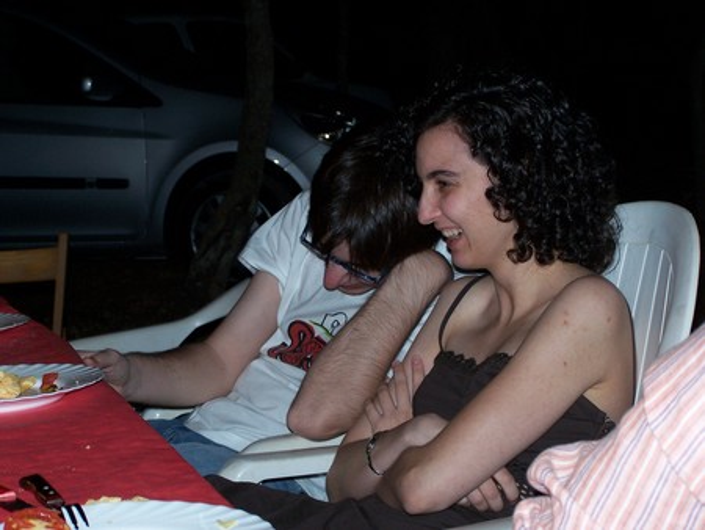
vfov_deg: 18.0
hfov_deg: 23.8
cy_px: 265
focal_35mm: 82
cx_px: 352
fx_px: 1671
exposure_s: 1/80
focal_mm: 13.7
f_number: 3.2
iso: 140
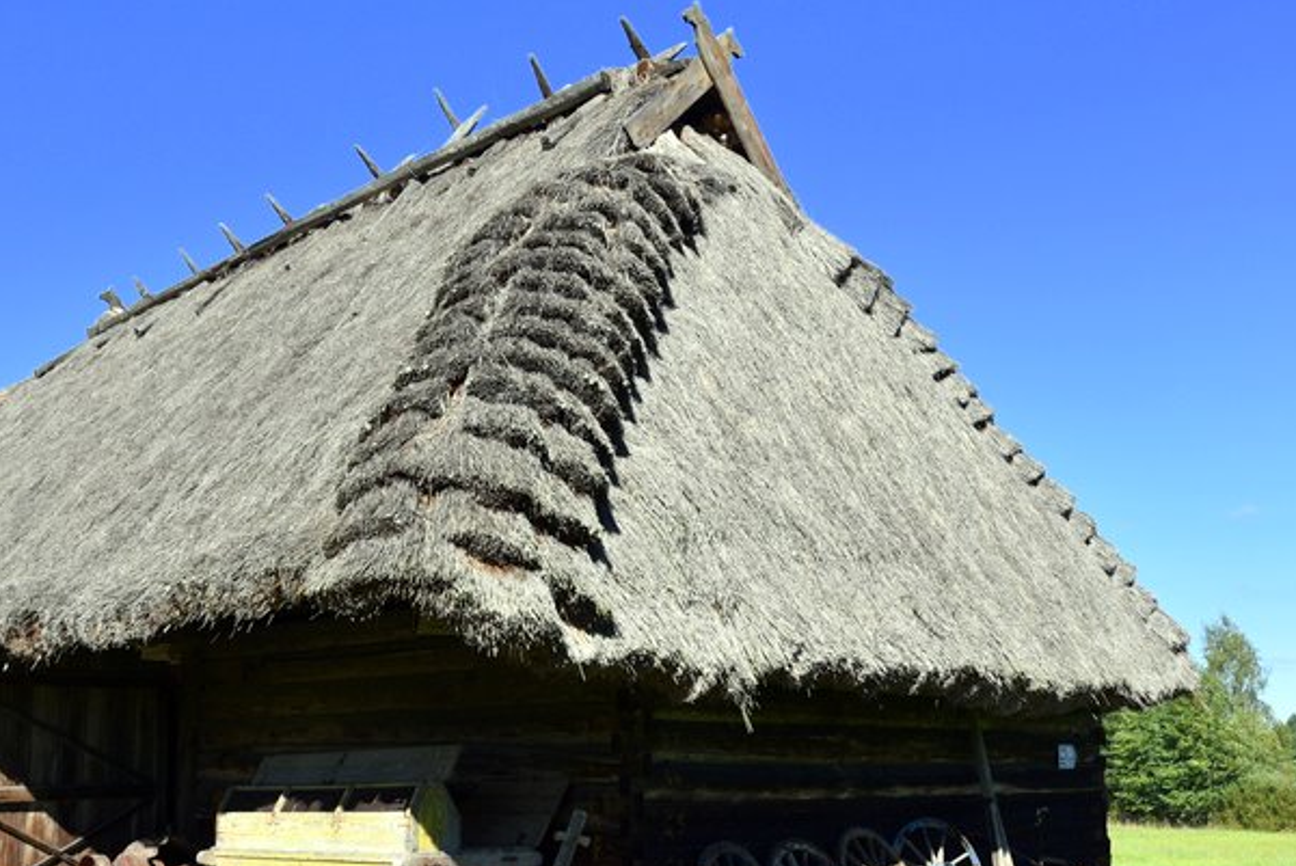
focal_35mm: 36
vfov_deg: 36.7
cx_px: 447
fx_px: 1297
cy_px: 536
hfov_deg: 52.2
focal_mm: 18
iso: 400
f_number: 8
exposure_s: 1/500
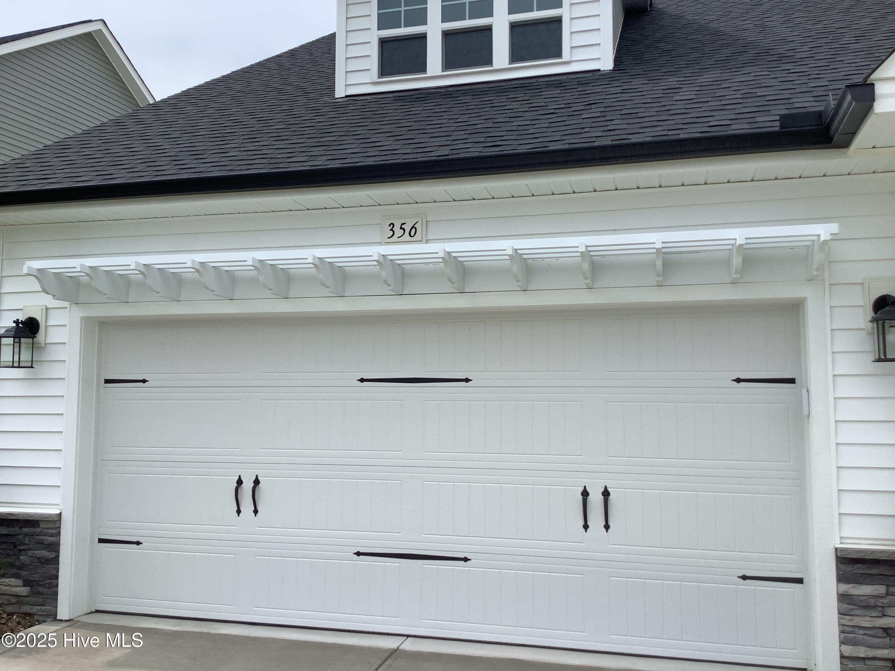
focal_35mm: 31
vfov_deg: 45.4
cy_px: 336
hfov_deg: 58.4
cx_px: 448
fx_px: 802
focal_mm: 3.3
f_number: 2.4
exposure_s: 1/1664
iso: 25
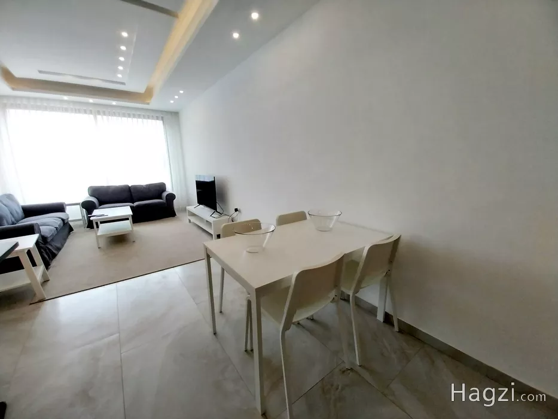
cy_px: 210
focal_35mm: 13
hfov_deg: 106.2
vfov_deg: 89.9
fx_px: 210
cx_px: 279
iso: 100
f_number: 2.2
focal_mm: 1.3
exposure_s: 1/50
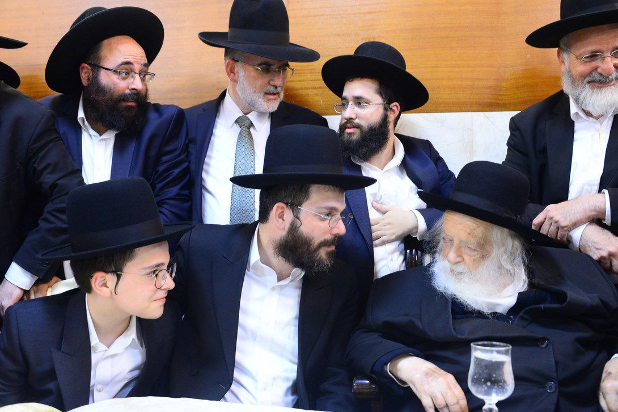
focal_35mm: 37
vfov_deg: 35.9
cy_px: 212
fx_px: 635
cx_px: 325
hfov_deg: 51.9
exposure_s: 1/50
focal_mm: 35
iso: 4000
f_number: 5.6
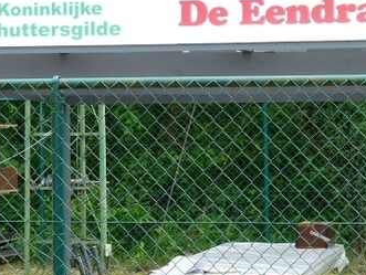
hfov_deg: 11.5
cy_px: 150
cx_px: 216
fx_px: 1821
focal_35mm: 172
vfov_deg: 8.6
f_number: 4
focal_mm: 17.1
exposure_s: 1/200
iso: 100
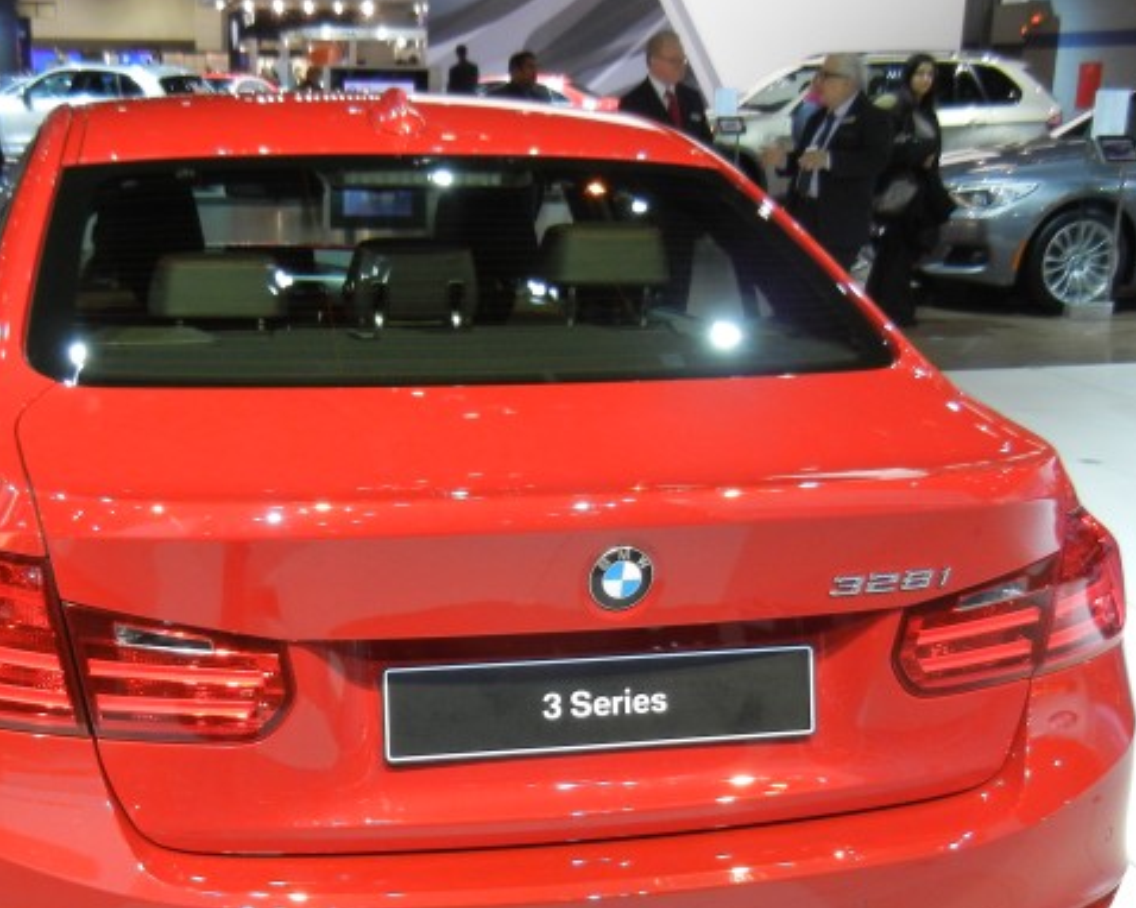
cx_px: 373
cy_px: 535
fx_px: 1647
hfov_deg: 37.6
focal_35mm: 49
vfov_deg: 30.8
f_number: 3.5
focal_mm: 5.4
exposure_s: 1/60
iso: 357
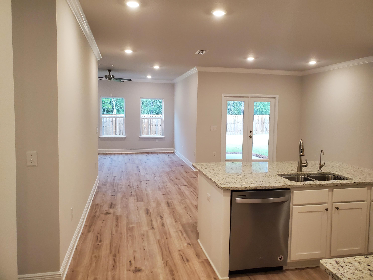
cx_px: 186
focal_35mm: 26
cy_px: 140
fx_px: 280
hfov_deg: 67.3
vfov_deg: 53.1
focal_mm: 4.3
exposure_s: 1/120
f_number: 2.4
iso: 320
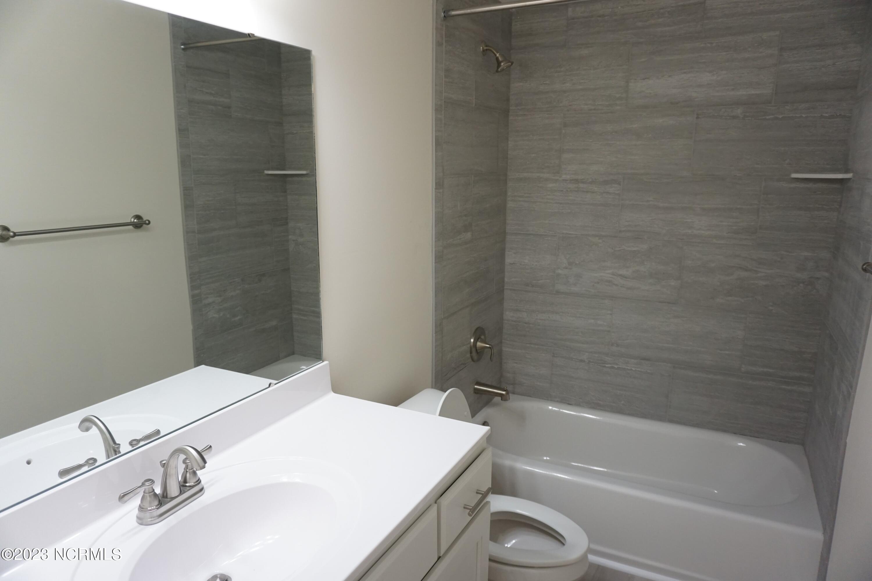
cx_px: 436
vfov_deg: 53.1
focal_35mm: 24
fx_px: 581
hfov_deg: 73.7
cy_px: 290
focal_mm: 16
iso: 800
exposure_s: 1/160
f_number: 4
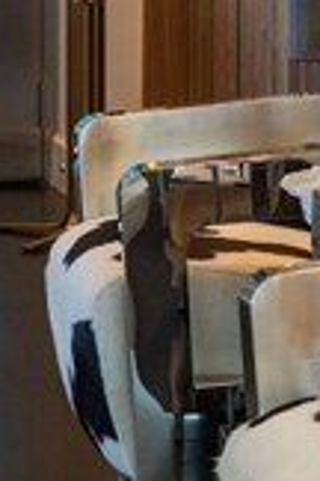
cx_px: 559
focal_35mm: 264
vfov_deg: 7.7
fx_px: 3520
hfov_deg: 5.1
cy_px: -148
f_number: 7.1
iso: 800
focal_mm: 67
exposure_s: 1/100
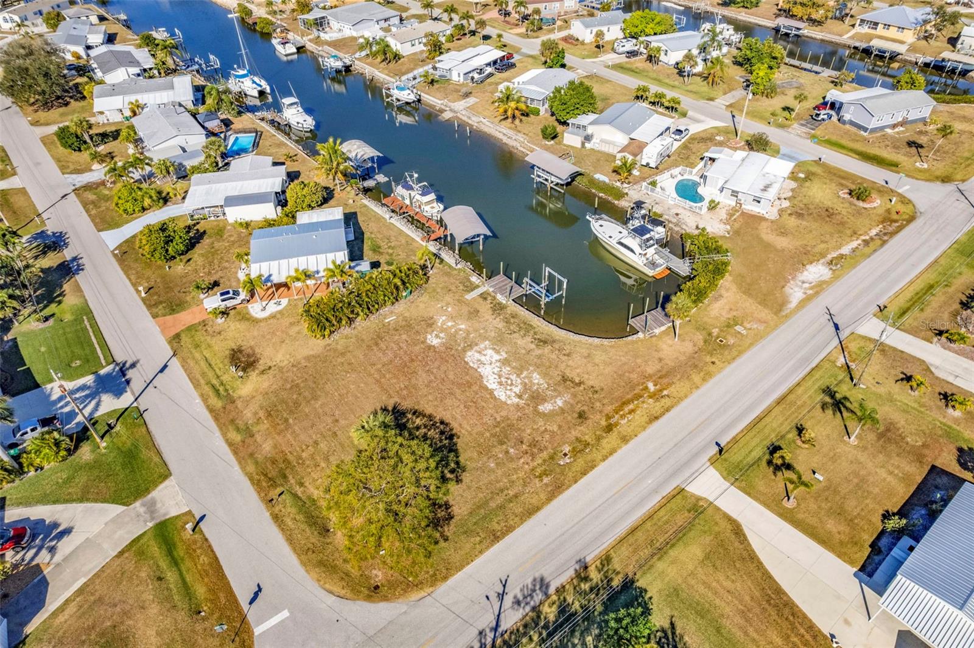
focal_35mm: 22
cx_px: 487
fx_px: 595
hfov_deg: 78.6
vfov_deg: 57.2
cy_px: 324
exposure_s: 1/3000
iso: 150
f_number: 2.8
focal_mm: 8.38
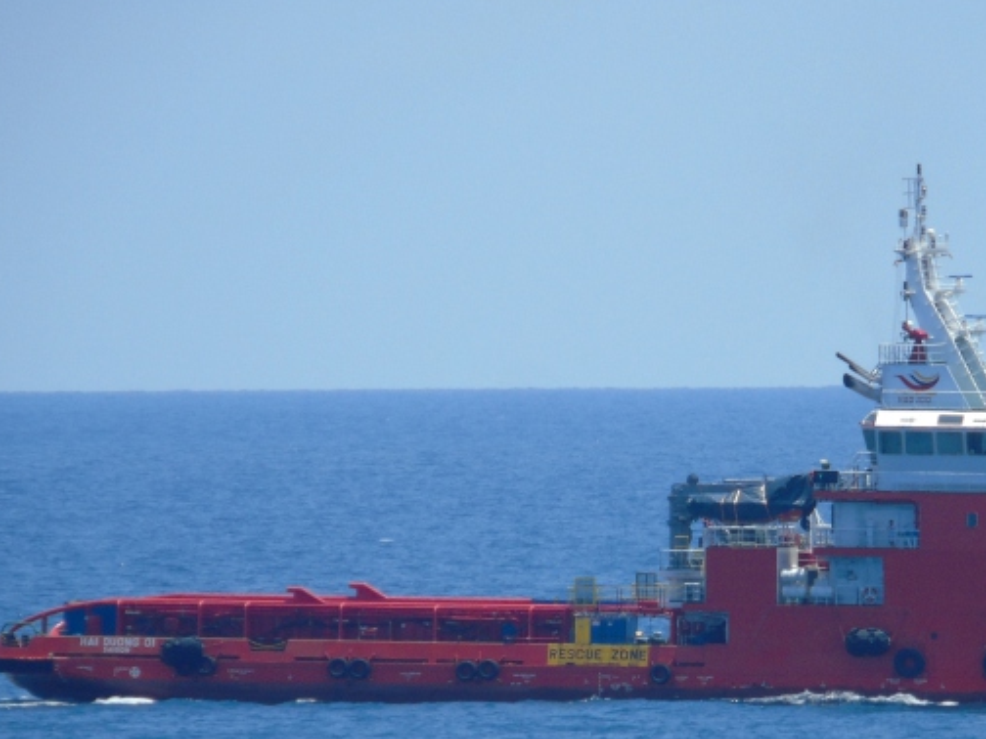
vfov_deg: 1.1
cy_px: 491
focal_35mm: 1345
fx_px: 38311
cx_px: 663
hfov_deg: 1.5
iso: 80
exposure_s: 1/400
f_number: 6.1
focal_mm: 151
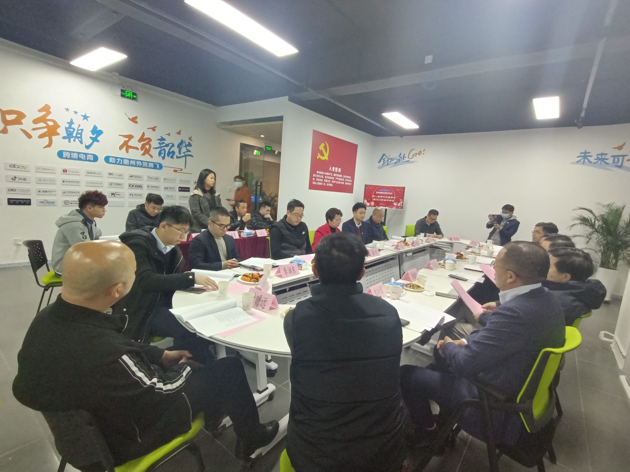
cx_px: 315
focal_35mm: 17
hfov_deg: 91.0
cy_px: 236
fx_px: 309
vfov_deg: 74.7
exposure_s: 1/33.3
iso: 277
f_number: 2.4
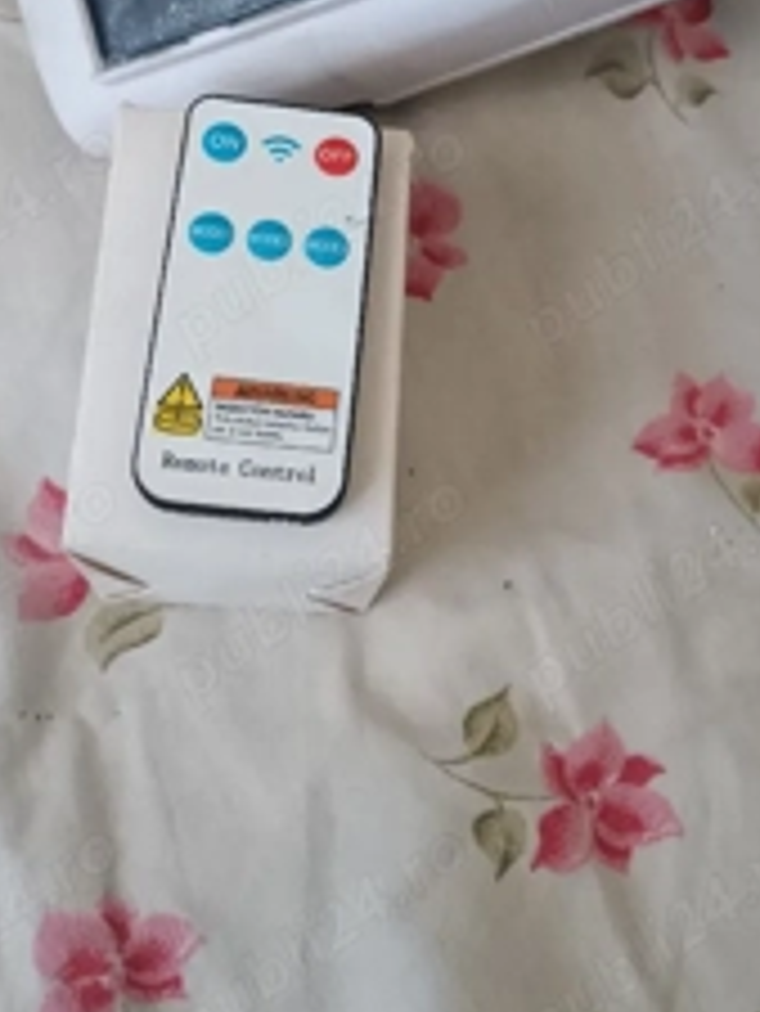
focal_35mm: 48
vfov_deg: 38.9
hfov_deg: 30.3
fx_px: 1404
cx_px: 409
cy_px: 292
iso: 1310
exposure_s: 1/100
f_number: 1.9
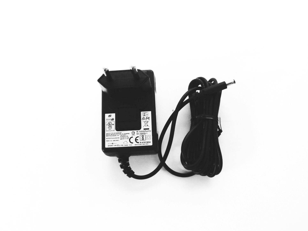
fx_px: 303
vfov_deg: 41.8
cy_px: 116
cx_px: 154
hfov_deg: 54.0
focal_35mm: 34
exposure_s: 1/30
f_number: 3.6
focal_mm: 6.1
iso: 400
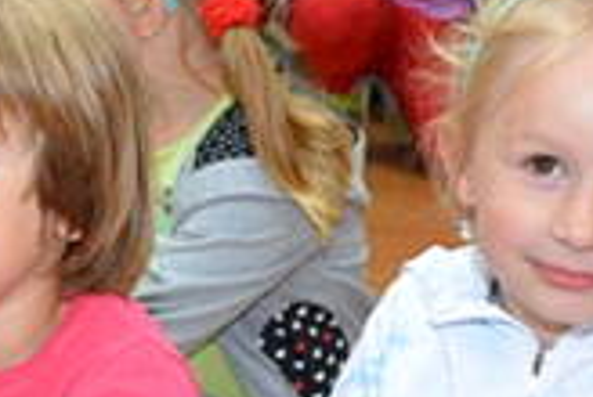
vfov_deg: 8.0
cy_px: 368
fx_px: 2822
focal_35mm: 171
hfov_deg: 11.7
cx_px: -137
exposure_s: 1/60
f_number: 4
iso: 400
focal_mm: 22
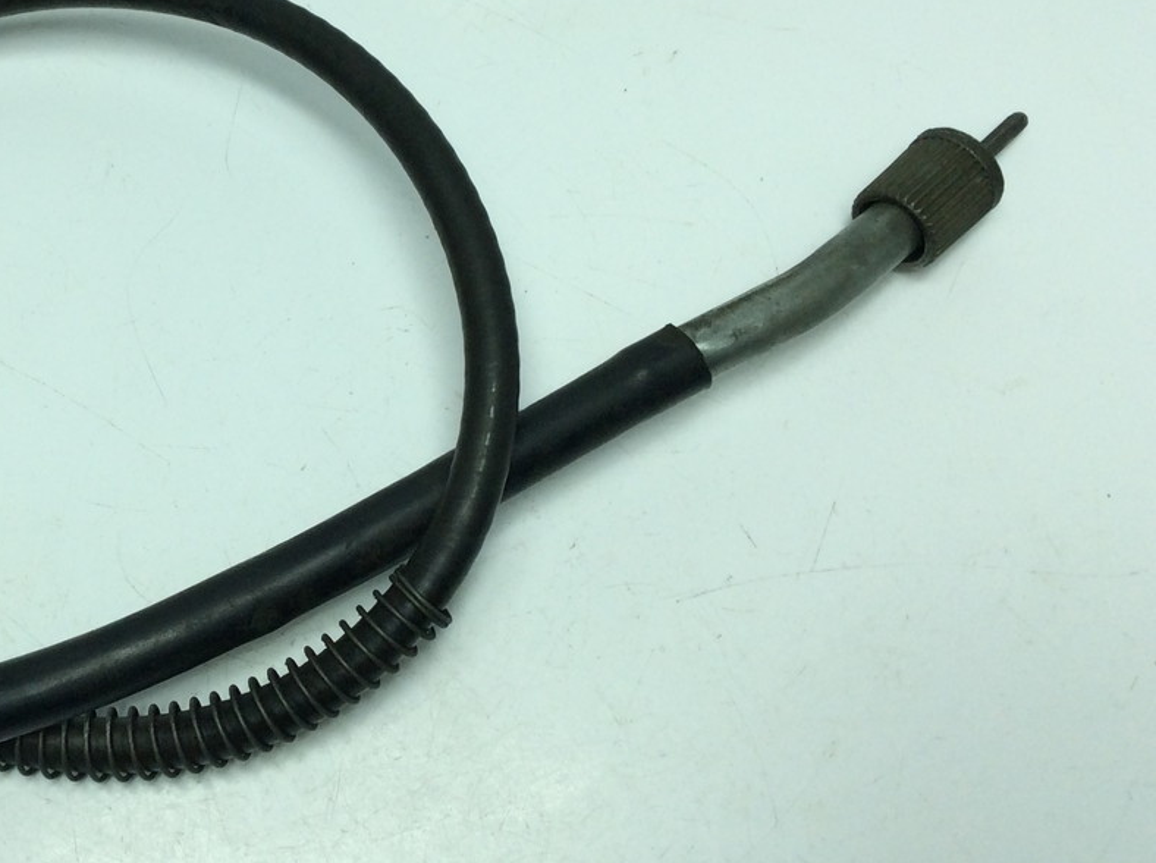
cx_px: 229
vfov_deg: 27.9
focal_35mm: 52
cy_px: 335
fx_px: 1733
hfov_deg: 35.7
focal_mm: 3.3
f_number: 2.4
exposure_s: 1/578
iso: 32
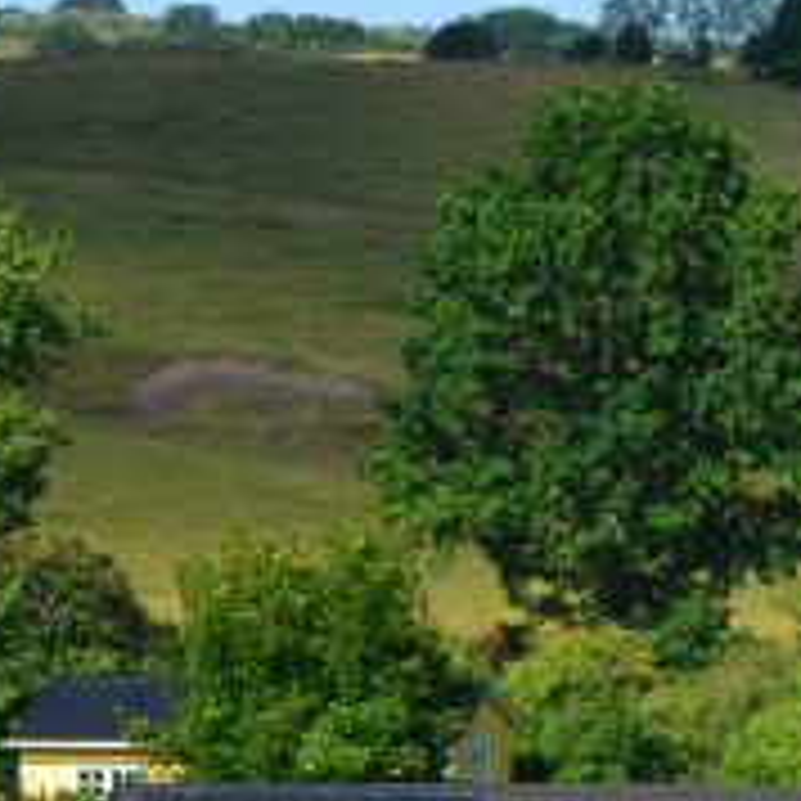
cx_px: 1300
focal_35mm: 234
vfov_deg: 7.5
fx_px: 6126
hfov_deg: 7.3
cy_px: 214
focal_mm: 32
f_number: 11
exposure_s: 1/500
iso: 400
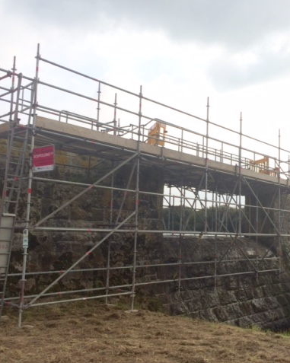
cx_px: 170
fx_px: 408
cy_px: 182
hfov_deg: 39.0
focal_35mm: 38
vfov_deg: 48.0
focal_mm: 4.15
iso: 32
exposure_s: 1/1001
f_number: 2.2
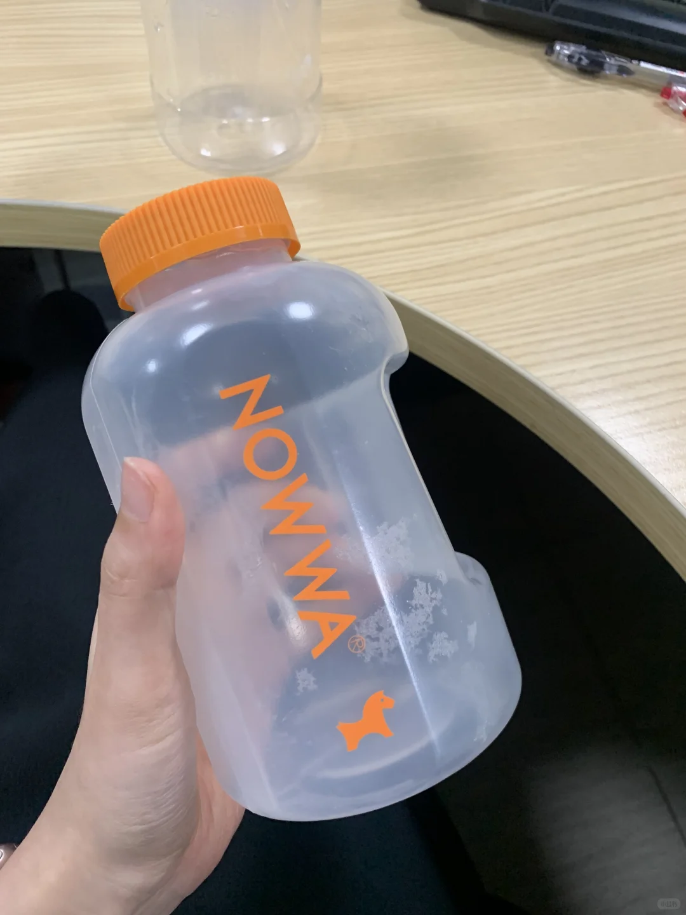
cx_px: 343
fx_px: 687
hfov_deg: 53.1
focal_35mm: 26
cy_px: 458
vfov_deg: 67.3
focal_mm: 4.25
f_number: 1.8
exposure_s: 1/60
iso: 200
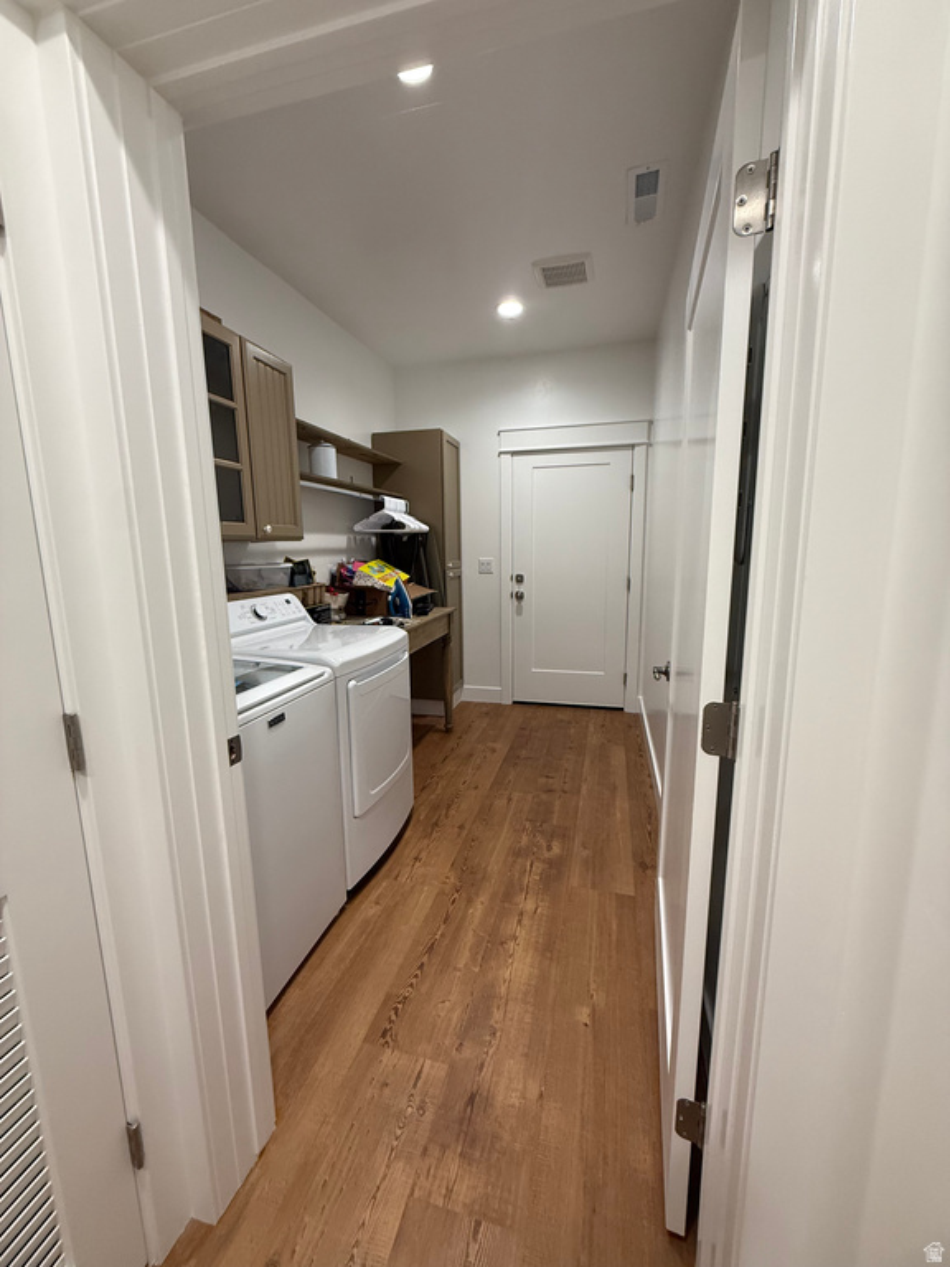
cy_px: 634
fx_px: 512
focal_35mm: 14
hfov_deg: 85.7
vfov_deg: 102.1
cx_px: 475
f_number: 2.2
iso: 320
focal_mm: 2.22
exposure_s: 1/120
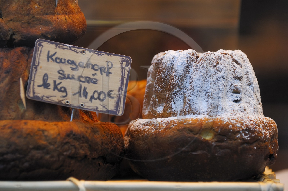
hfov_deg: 11.4
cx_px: 144
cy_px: 96
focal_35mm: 180
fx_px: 1438
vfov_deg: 7.6
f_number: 2.8
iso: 200
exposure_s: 1/160
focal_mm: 120
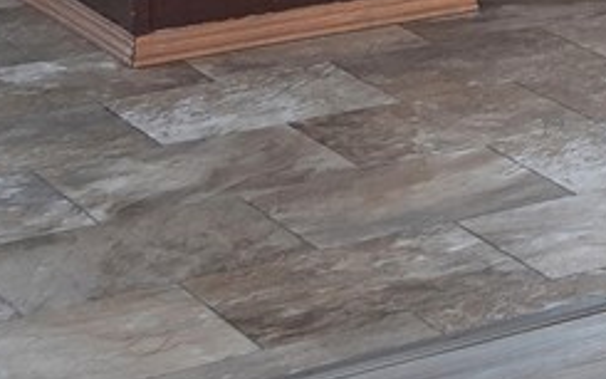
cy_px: -504
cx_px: 1866
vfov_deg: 7.6
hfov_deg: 9.7
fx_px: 2675
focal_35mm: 162
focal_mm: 23
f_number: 5
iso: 200
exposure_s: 1/80
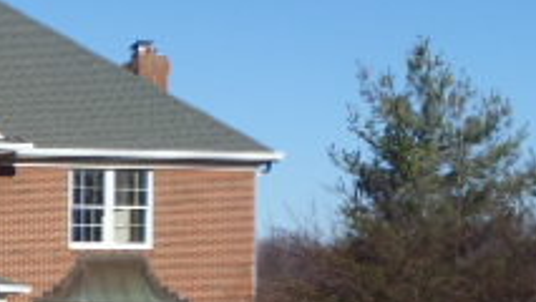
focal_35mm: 118
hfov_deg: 16.7
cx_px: -229
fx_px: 1678
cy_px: 337
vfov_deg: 10.2
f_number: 13
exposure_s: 1/80
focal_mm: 6.45
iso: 80
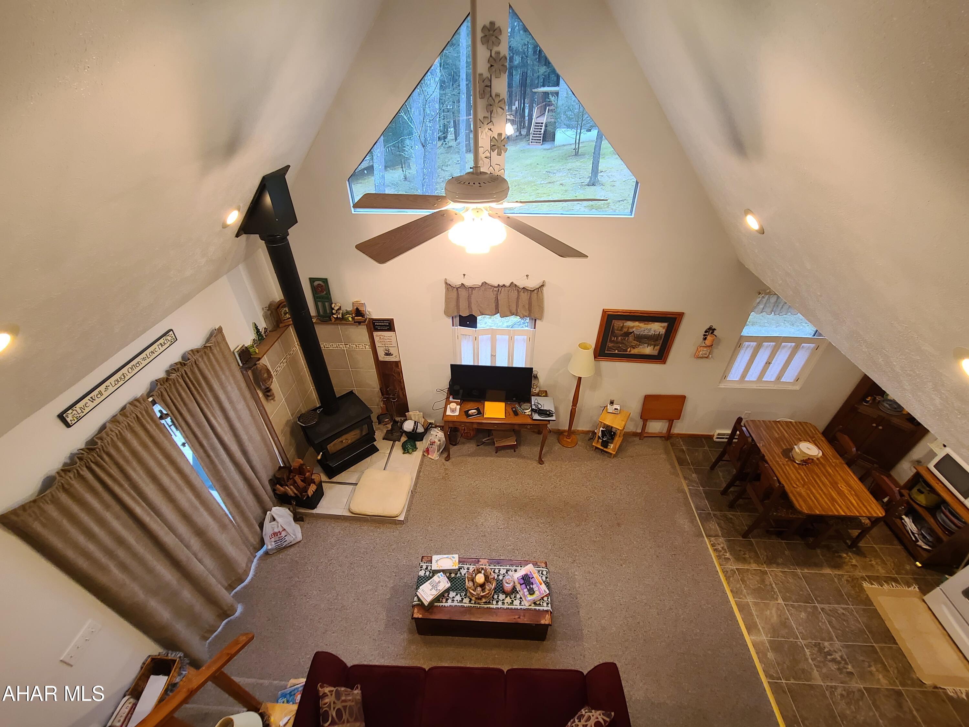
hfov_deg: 106.2
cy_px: 364
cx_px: 484
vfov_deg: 89.9
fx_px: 364
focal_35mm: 13
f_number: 2.2
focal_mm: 2.2
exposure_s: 1/40
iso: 320
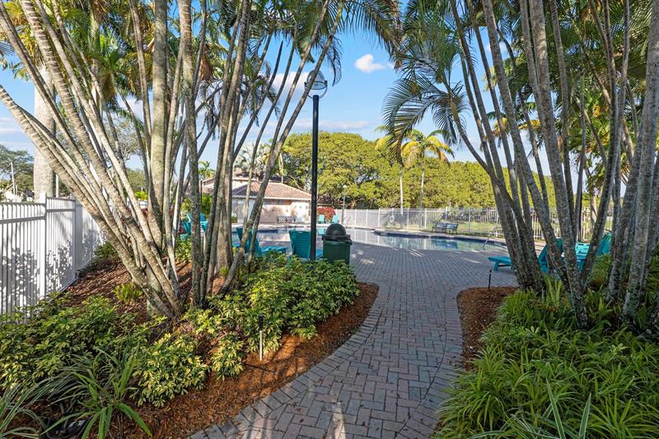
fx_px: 302
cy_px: 220
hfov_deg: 95.0
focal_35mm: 16
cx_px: 330
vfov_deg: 72.0
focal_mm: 11
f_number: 4.5
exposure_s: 1/250
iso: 100
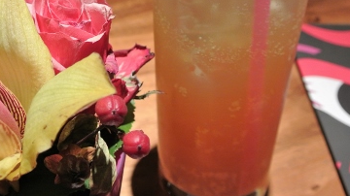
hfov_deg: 30.6
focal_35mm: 69
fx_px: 640
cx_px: 153
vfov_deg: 17.2
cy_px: 16
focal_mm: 14
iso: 450
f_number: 4
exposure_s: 1/60
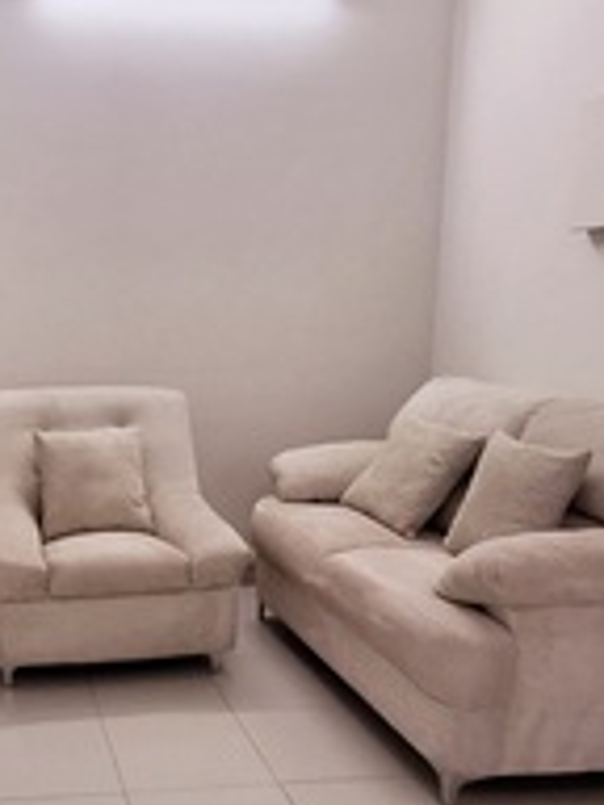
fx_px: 884
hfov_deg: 35.0
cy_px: 442
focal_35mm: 38
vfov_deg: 48.9
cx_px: 31
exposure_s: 1/100
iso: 80
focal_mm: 1.64
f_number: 2.2
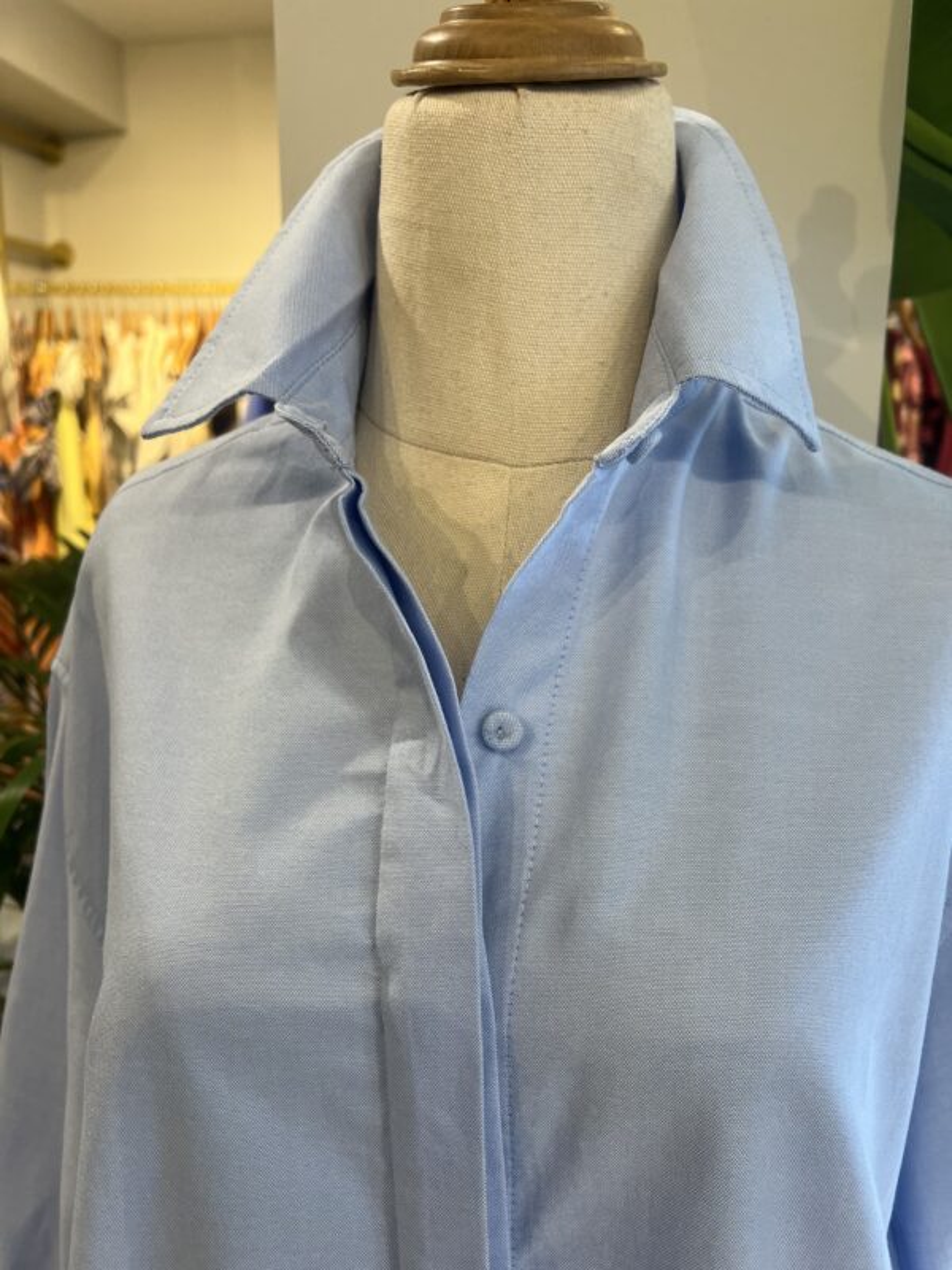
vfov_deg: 67.3
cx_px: 476
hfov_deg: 53.1
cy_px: 635
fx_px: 953
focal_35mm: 26
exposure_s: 1/120
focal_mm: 5.7
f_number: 1.5
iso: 80
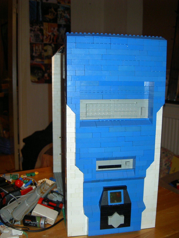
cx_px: 90
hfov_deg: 36.8
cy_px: 119
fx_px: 269
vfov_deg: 47.9
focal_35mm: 39
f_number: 2.8
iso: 100
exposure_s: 1/59.5
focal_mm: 8
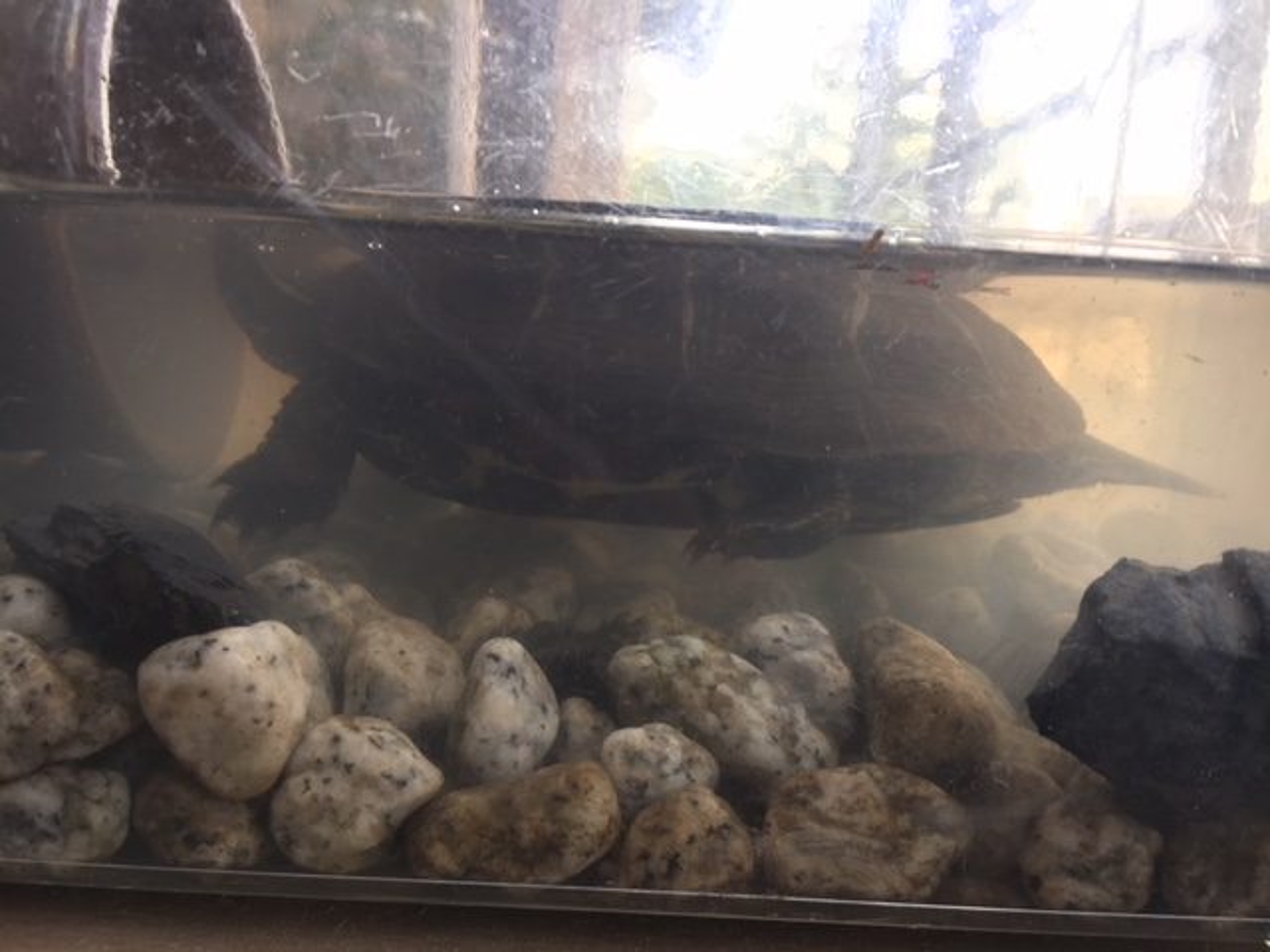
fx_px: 1064
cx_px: 635
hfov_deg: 61.7
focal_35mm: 29
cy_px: 476
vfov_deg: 48.2
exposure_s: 1/60
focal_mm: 4.15
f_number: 2.2
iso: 25
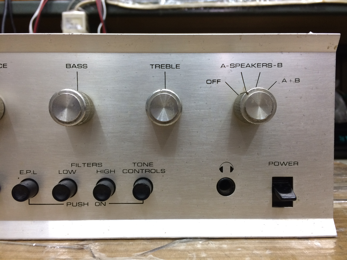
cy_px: 130
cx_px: 174
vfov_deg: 48.2
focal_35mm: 29
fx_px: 291
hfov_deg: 61.7
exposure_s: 1/33
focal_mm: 4.15
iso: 125
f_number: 2.2
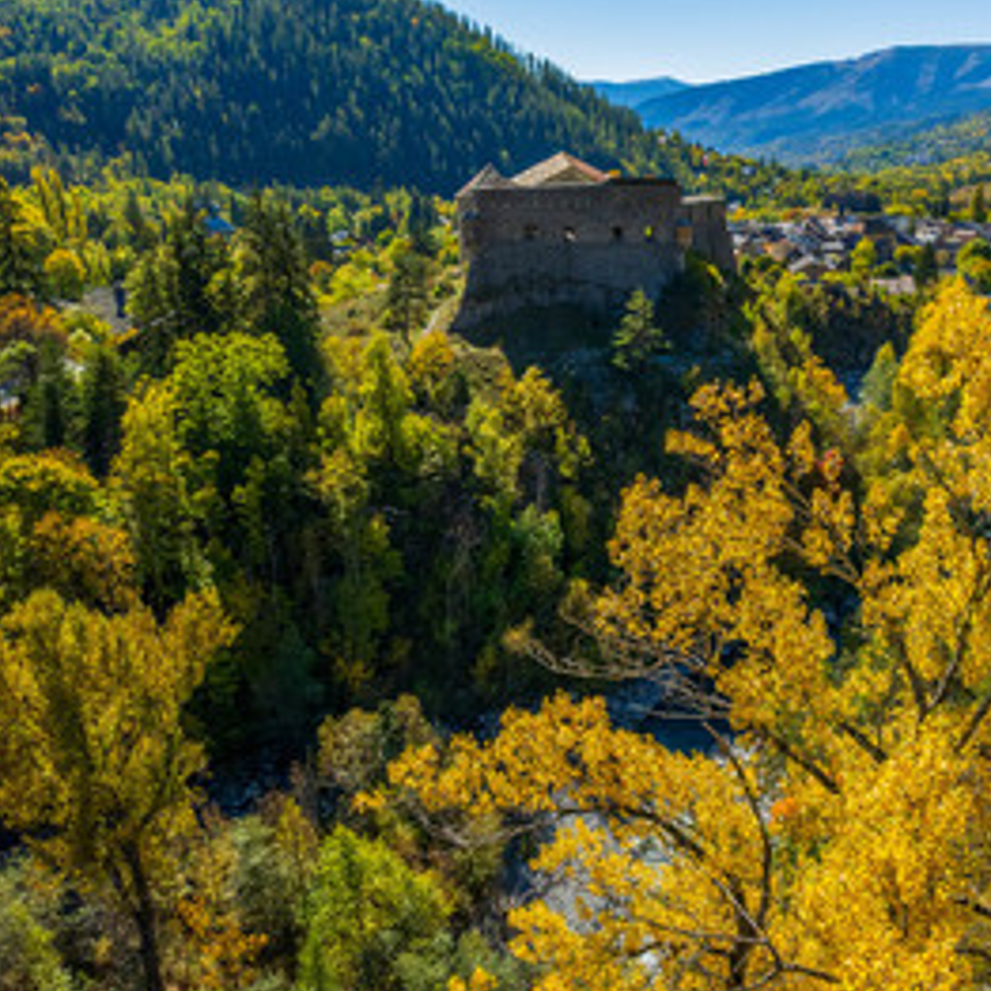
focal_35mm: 30
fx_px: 972
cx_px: 647
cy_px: 518
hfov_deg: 53.2
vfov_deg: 54.0
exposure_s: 1/1600
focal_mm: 8.4
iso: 100
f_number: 2.8
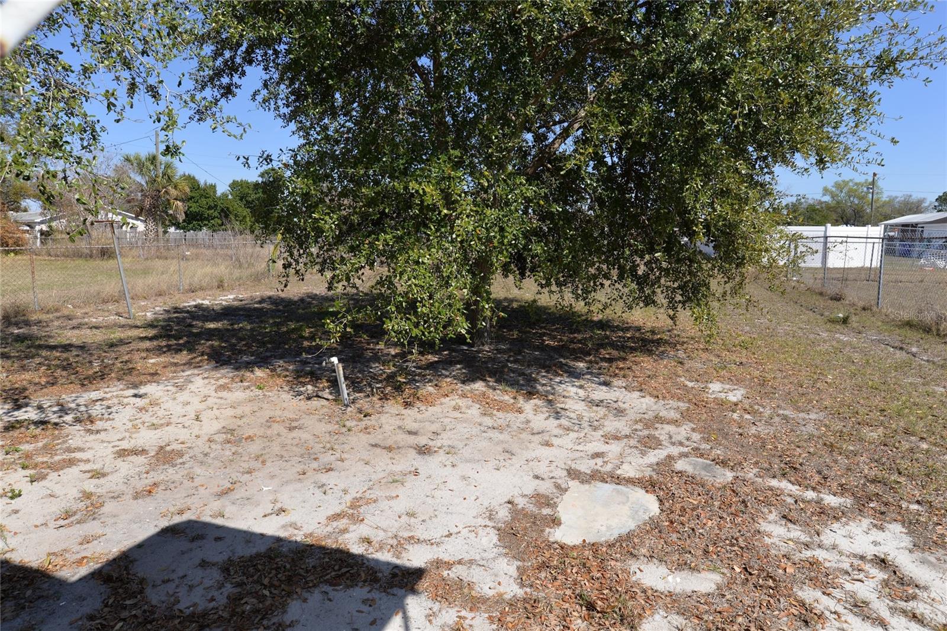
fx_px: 526
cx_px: 474
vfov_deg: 61.9
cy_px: 316
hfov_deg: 84.0
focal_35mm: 20
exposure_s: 1/200
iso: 100
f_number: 9
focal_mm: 20
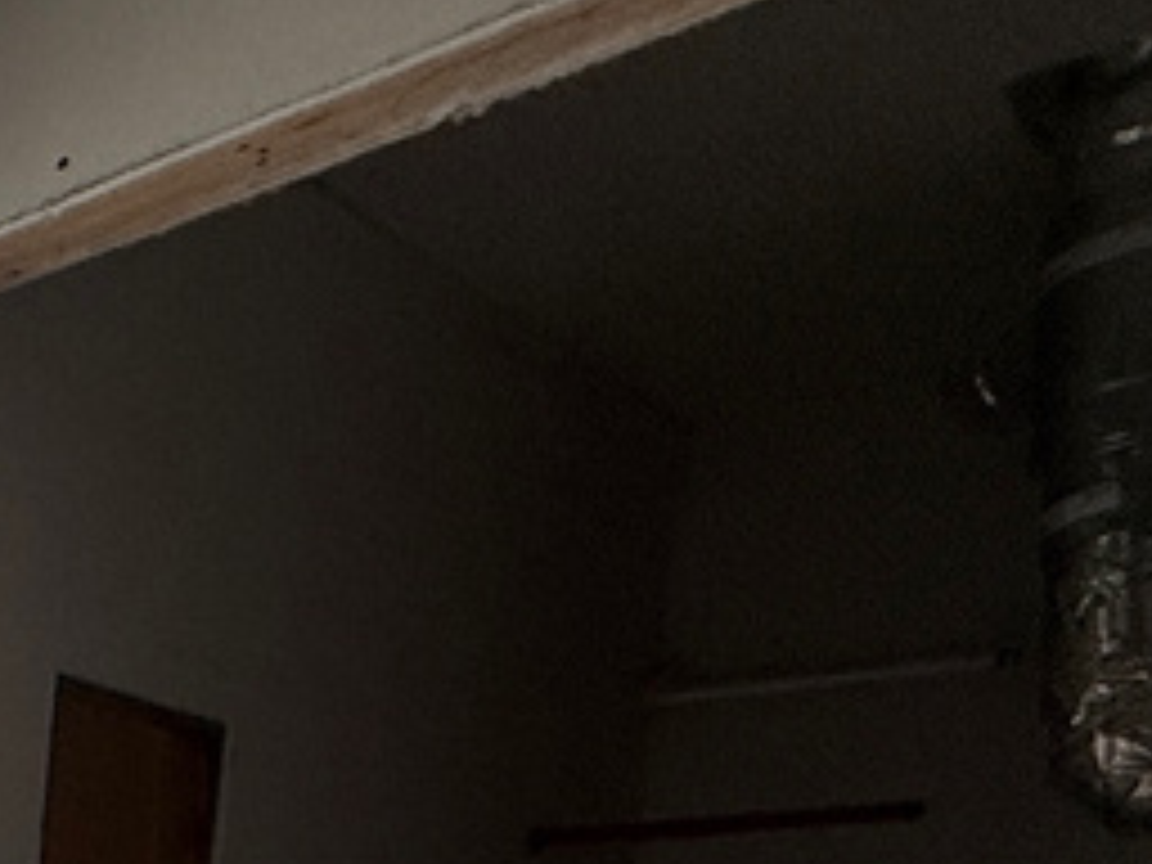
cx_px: -963
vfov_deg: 20.9
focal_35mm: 56
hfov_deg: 21.3
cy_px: 1400
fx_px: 1864
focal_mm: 2.22
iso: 250
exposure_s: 1/99
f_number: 2.2
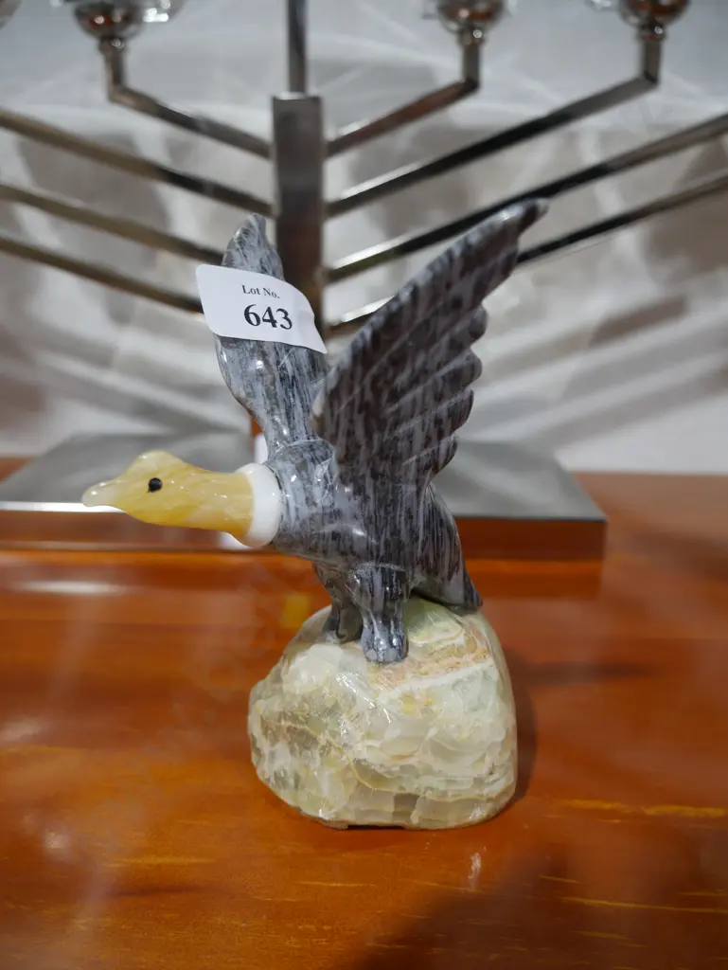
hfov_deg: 49.8
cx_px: 364
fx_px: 784
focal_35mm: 28
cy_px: 485
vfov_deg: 63.4
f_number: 3.5
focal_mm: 14
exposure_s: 1/60
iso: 320
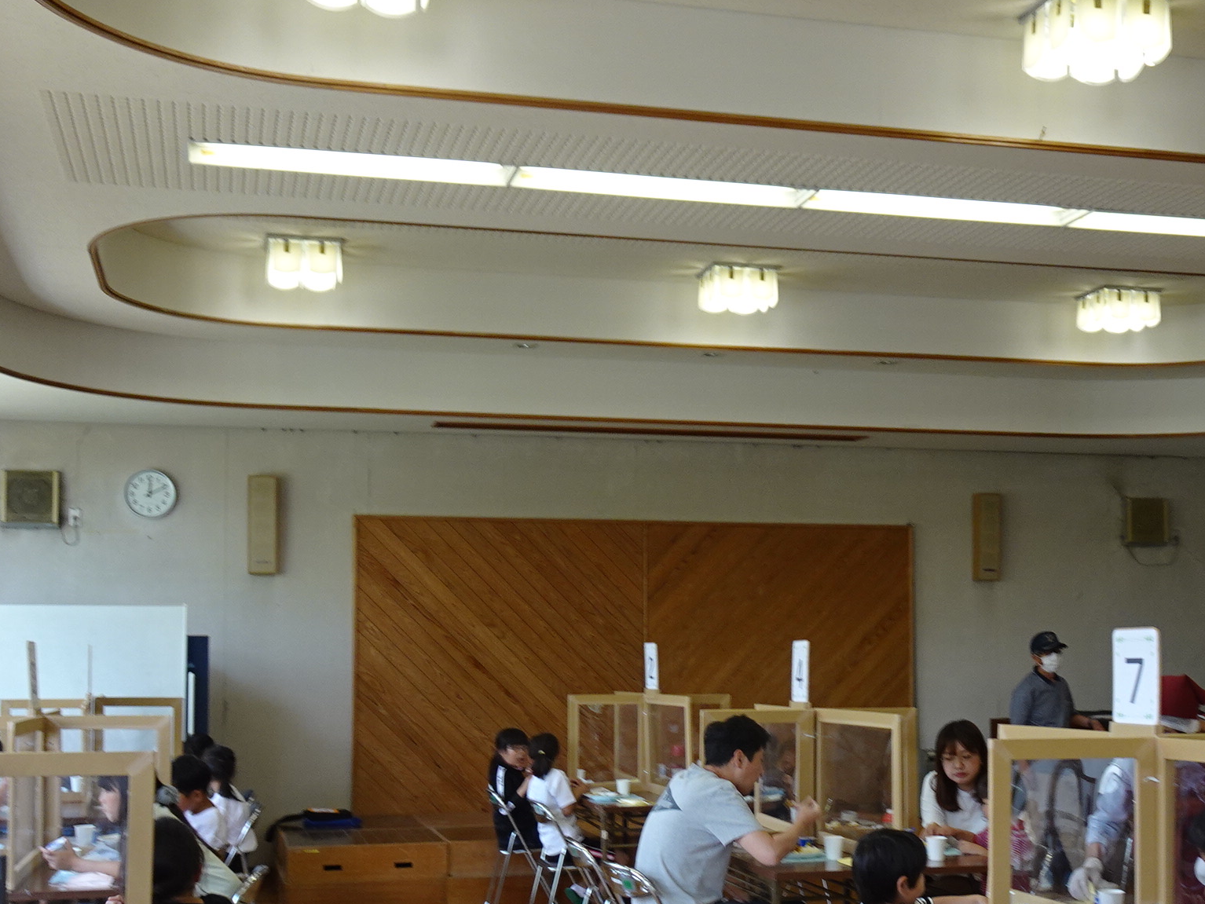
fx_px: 1706
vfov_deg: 29.5
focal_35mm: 49
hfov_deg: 38.7
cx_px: 722
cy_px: 603
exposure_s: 1/30
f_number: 3.5
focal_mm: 4.96
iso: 80
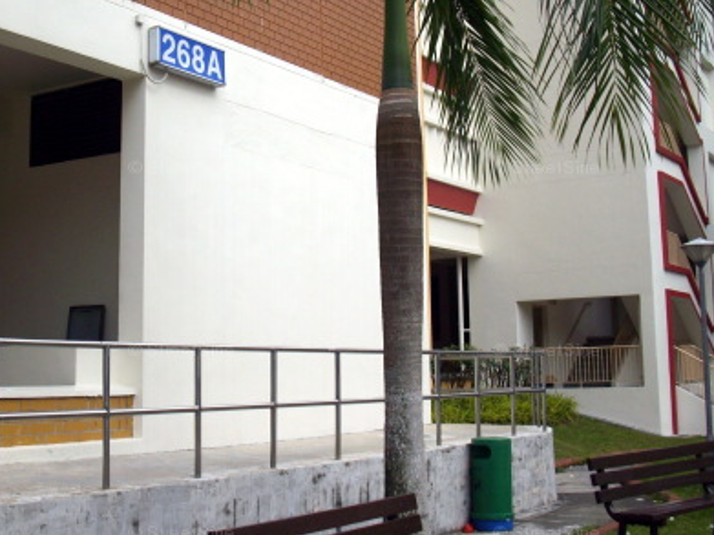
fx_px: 1072
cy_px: 170
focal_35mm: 52
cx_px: 265
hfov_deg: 36.6
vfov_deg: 27.8
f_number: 5.6
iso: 80
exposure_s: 1/320
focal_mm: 6.2
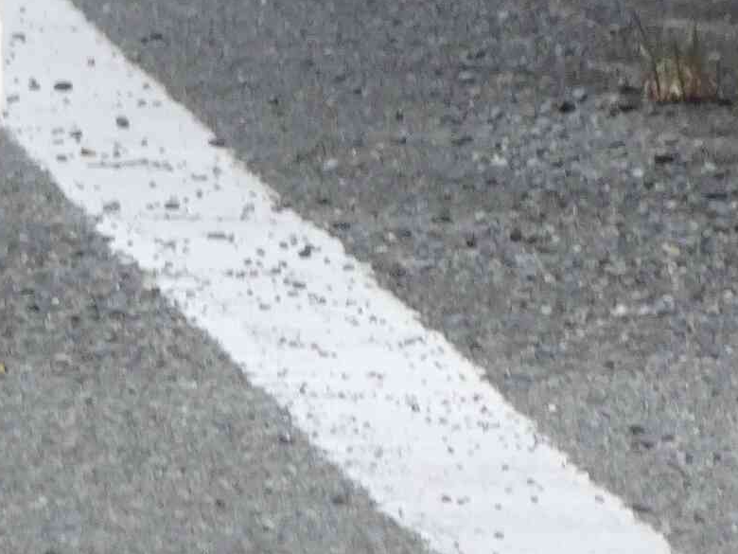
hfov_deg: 0.9
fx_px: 48182
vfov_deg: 0.7
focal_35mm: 2260
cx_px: 43
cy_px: -120
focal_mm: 123
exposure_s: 1/250
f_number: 6.4
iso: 250
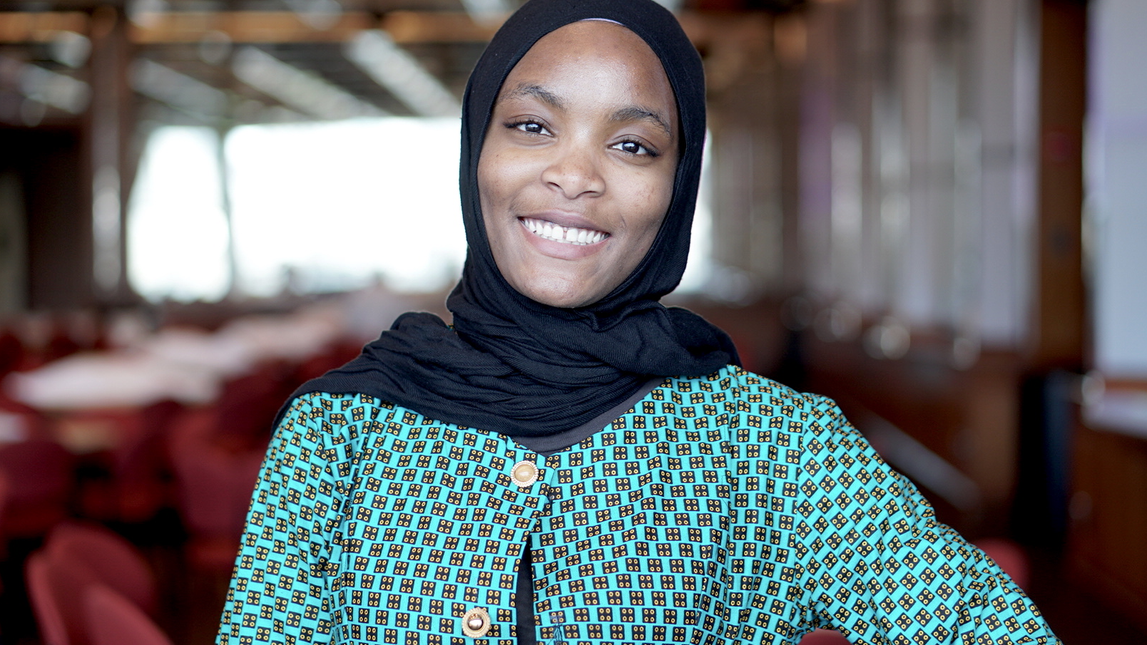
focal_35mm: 79
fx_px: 2403
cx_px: 573
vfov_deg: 15.3
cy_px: 310
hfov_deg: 26.8
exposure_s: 1/125
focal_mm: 50
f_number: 1.8
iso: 160
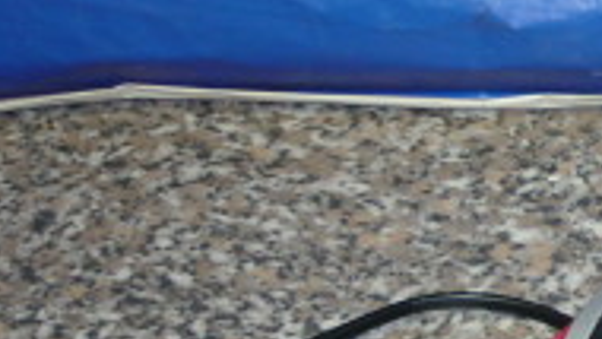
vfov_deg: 9.5
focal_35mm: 121
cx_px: 805
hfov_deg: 16.6
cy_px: 605
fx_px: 1932
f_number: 2.8
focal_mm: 5.5
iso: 100
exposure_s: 1/30
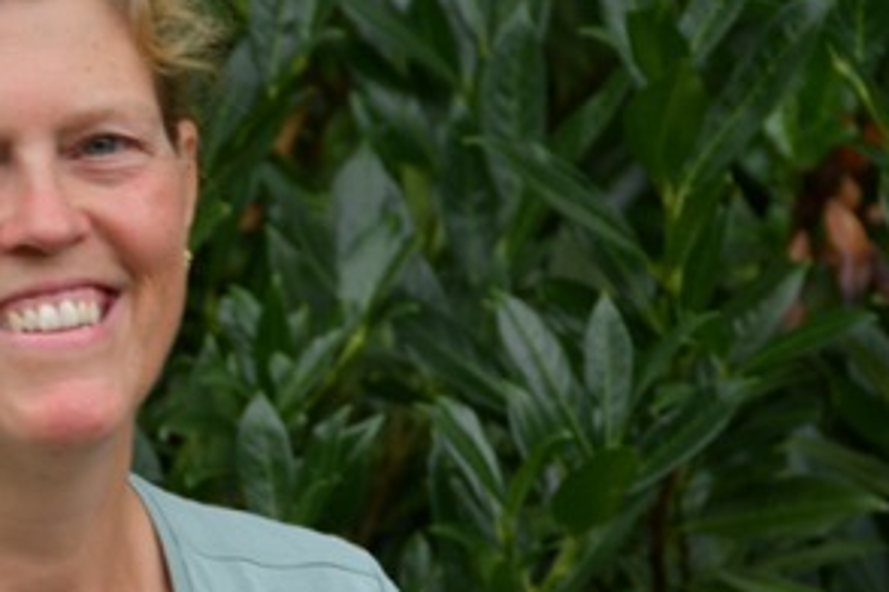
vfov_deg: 3.8
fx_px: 9037
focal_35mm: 366
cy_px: 509
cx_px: 42
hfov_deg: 5.6
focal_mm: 112
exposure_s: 1/250
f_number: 5.3
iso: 560
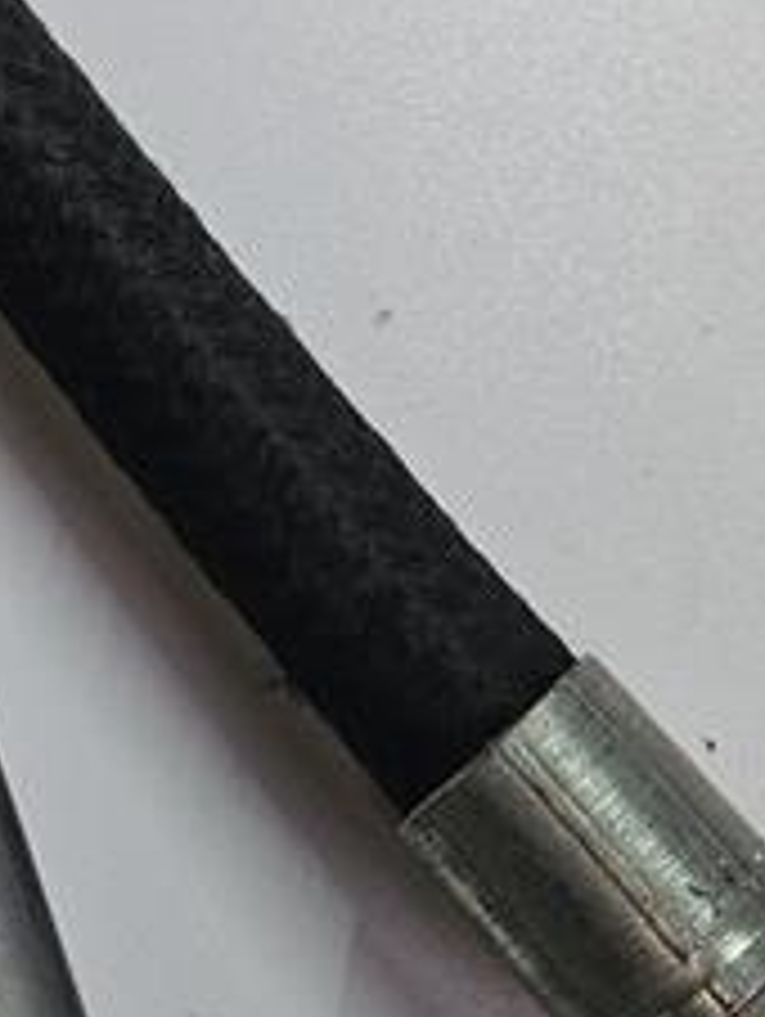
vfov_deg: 24.5
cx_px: 45
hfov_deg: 18.5
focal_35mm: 78
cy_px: 166
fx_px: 2294
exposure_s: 1/142
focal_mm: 5.4
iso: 320
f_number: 1.8
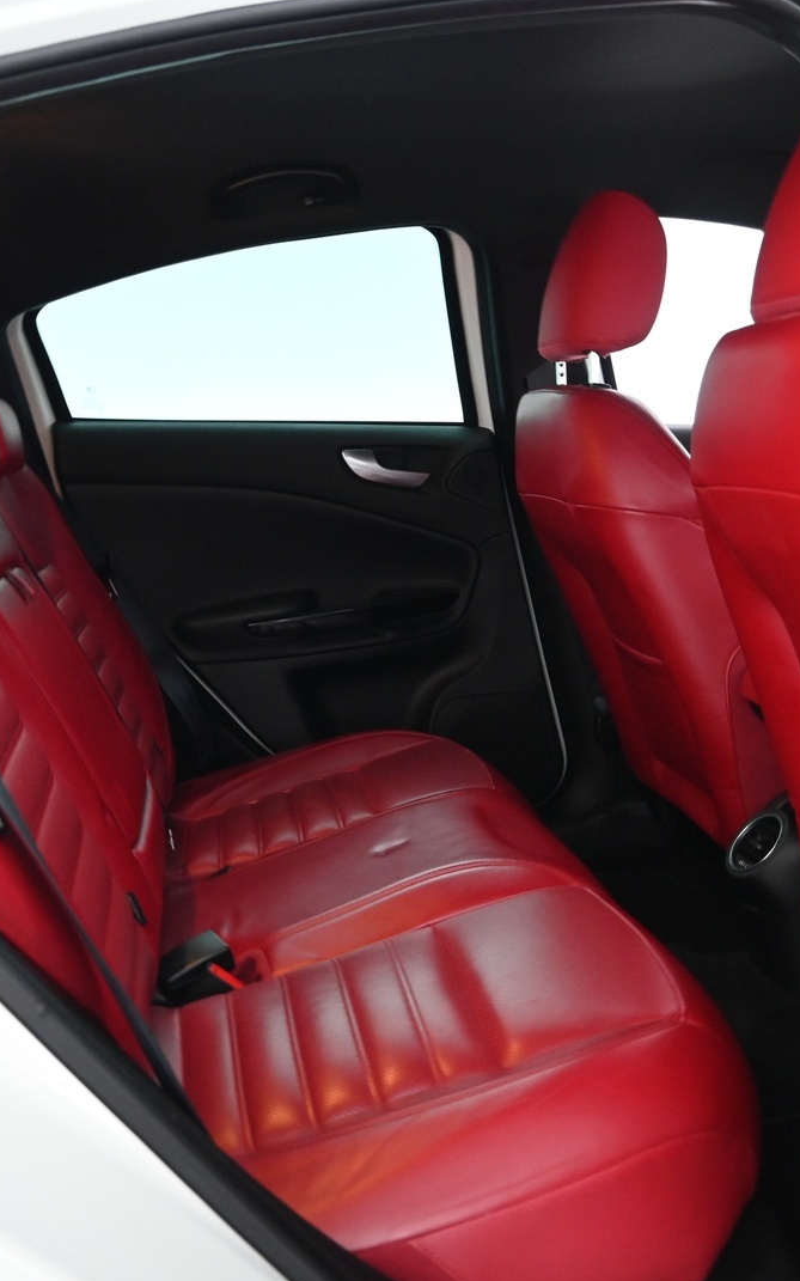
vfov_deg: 52.8
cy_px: 641
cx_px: 385
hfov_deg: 34.4
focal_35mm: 37
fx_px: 1291
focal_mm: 16
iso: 1600
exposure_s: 1/13
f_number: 3.5
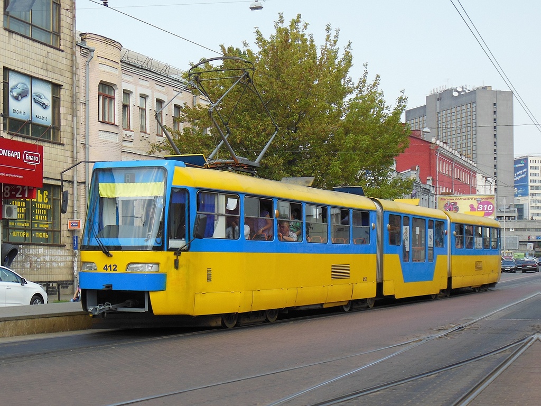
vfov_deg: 29.1
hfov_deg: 38.2
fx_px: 781
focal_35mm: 50
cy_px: 203
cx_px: 270
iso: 125
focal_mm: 8.9
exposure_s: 1/500
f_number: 4
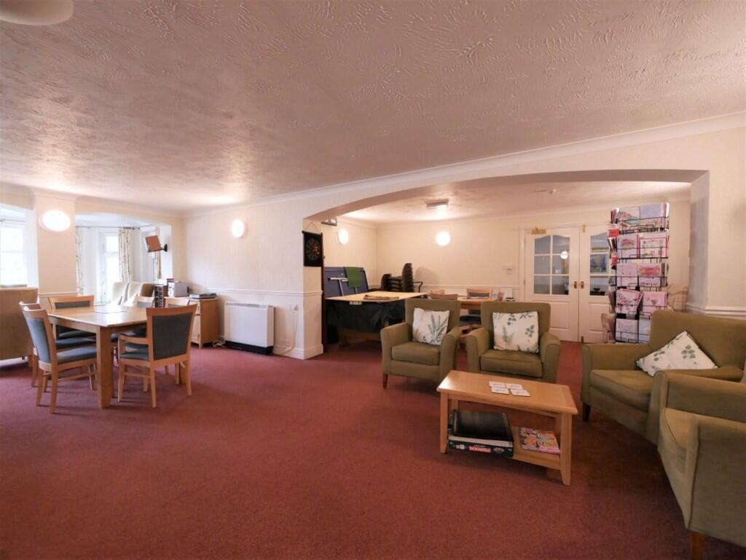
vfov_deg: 85.7
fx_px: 302
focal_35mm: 14
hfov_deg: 102.0
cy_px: 280
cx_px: 373
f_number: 4
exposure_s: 1/60
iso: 1250
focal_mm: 7
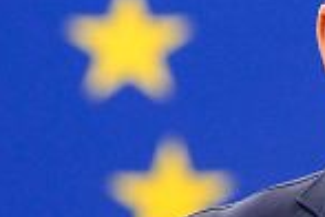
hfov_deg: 2.6
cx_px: 452
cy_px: 17
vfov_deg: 1.7
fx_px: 7258
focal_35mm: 804
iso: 5000
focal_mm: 232
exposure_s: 1/200
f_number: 6.3
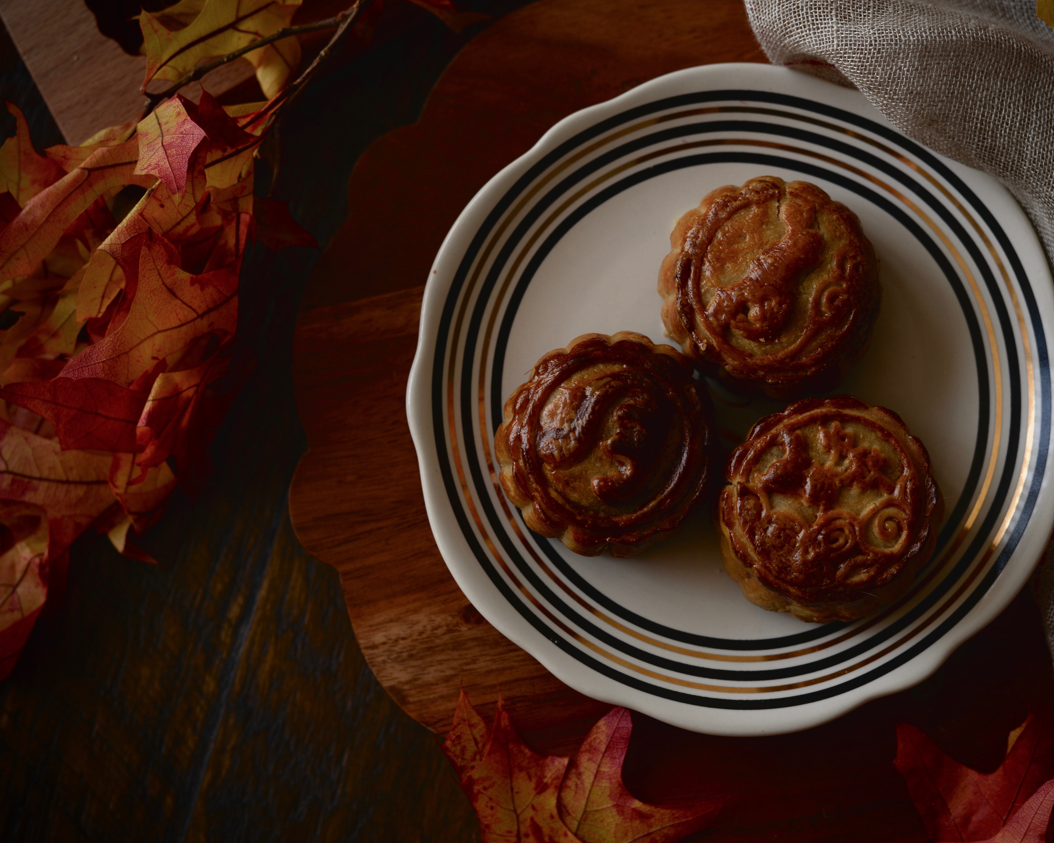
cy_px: 424
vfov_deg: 26.7
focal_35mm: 57
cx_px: 608
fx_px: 1778
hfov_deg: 33.0
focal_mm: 50
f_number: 2
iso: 200
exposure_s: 1/100
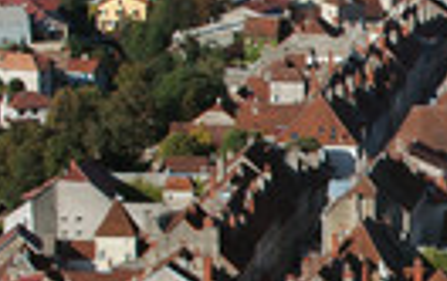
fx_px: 4449
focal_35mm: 365
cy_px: 190
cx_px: 669
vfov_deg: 3.6
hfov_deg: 5.7
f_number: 9
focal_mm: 75
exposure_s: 1/125
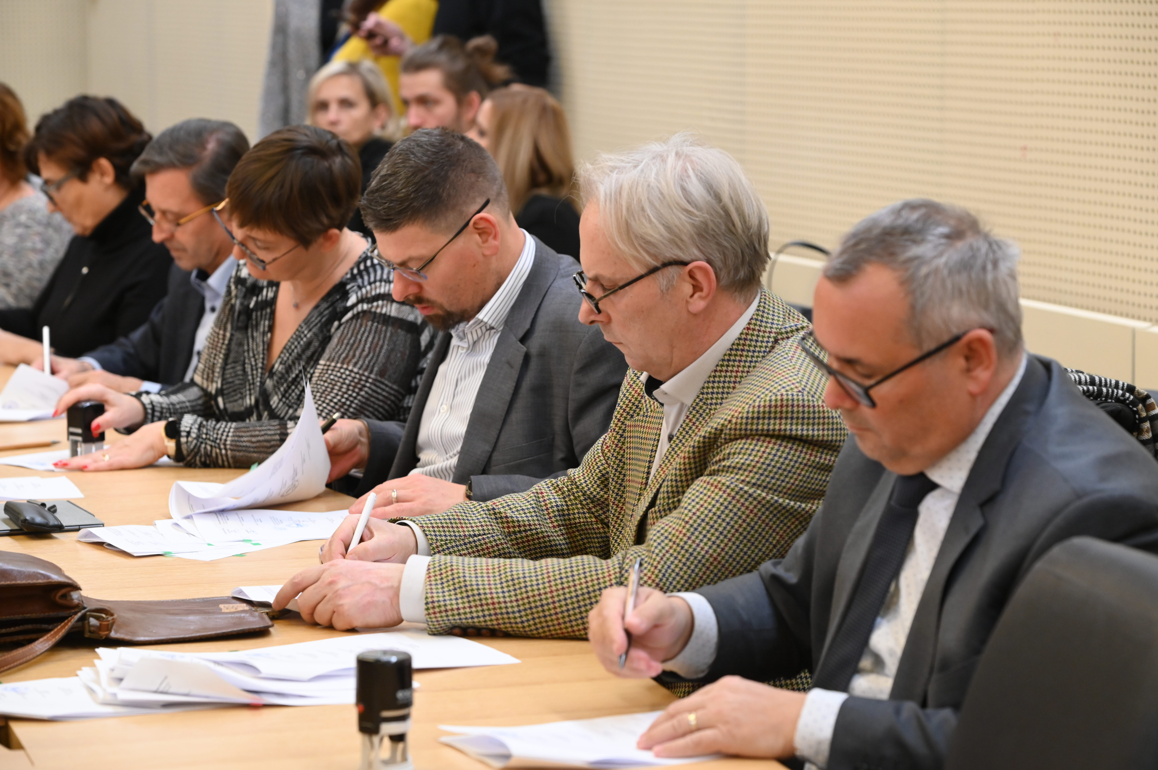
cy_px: 385
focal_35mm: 120
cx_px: 579
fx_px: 3857
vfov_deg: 11.4
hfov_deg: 17.1
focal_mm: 120
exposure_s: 1/200
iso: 3200
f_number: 5
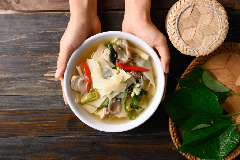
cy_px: 80
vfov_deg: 27.0
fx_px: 334
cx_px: 120
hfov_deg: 39.6
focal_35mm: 50
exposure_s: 1/125
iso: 125
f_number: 8
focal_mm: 50
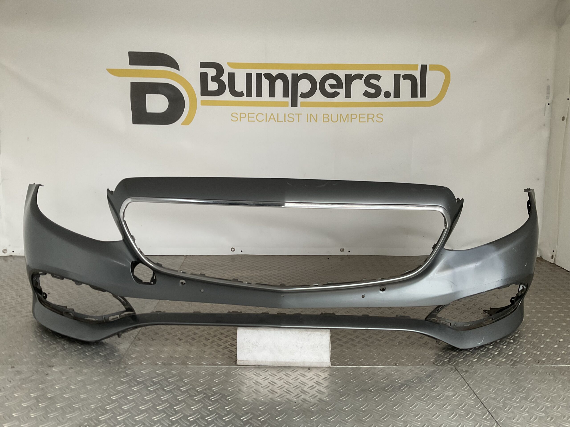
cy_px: 214
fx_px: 478
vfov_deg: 48.2
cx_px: 285
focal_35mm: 29
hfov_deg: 61.7
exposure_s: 1/50
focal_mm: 3
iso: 64
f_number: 1.8
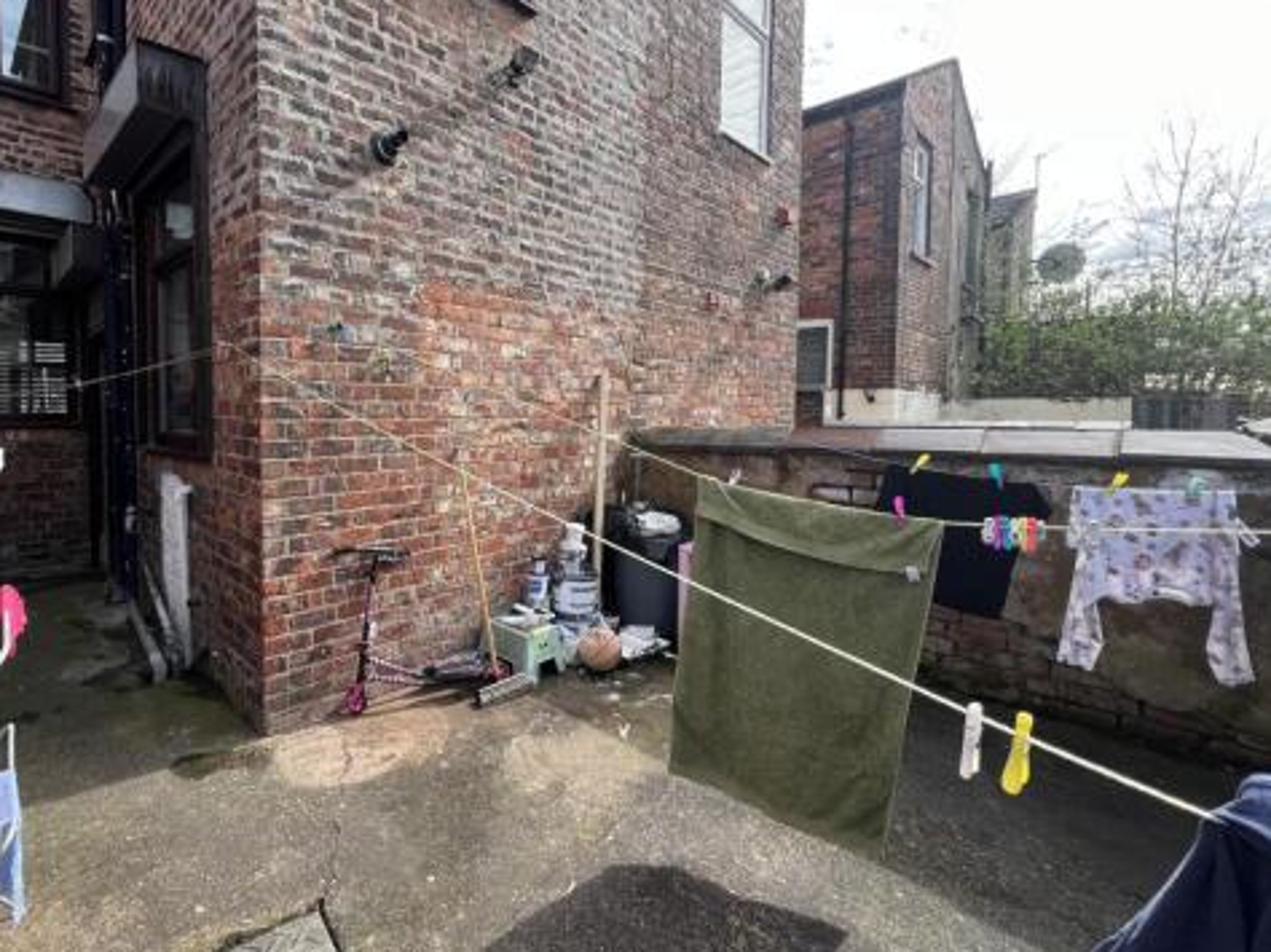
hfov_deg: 93.1
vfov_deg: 77.9
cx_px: 500
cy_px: 438
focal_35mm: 16
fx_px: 587
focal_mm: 1.57
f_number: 1.8
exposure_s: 1/490
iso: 32
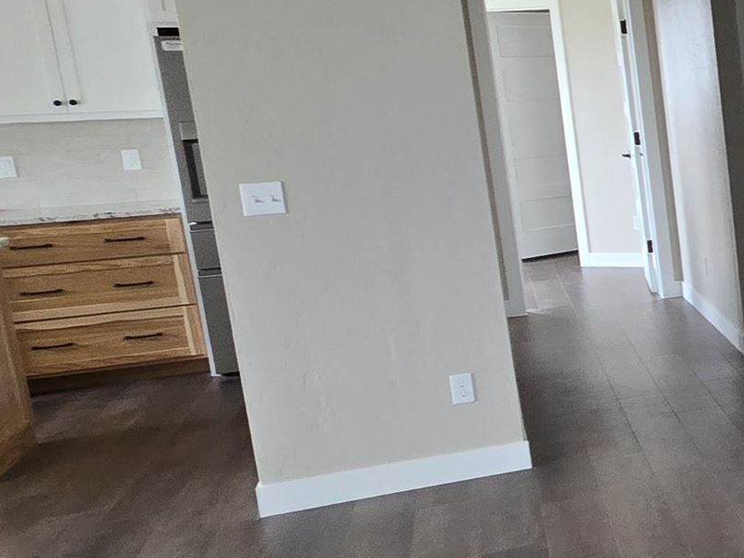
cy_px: 279
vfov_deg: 29.1
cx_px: 1204
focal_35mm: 50
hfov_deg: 25.1
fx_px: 1074
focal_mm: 2.2
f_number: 2.2
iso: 160
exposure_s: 1/60
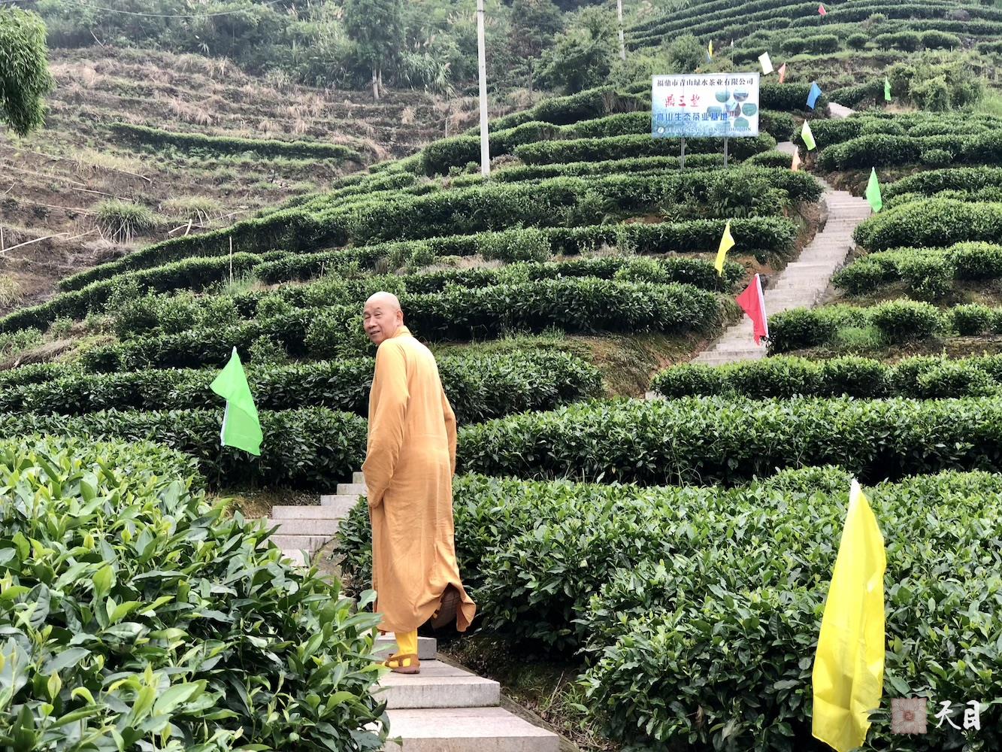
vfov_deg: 25.7
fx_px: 1650
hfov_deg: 33.8
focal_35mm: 57
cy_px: 376
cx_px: 501
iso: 32
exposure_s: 1/120
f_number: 2.8
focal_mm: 6.6
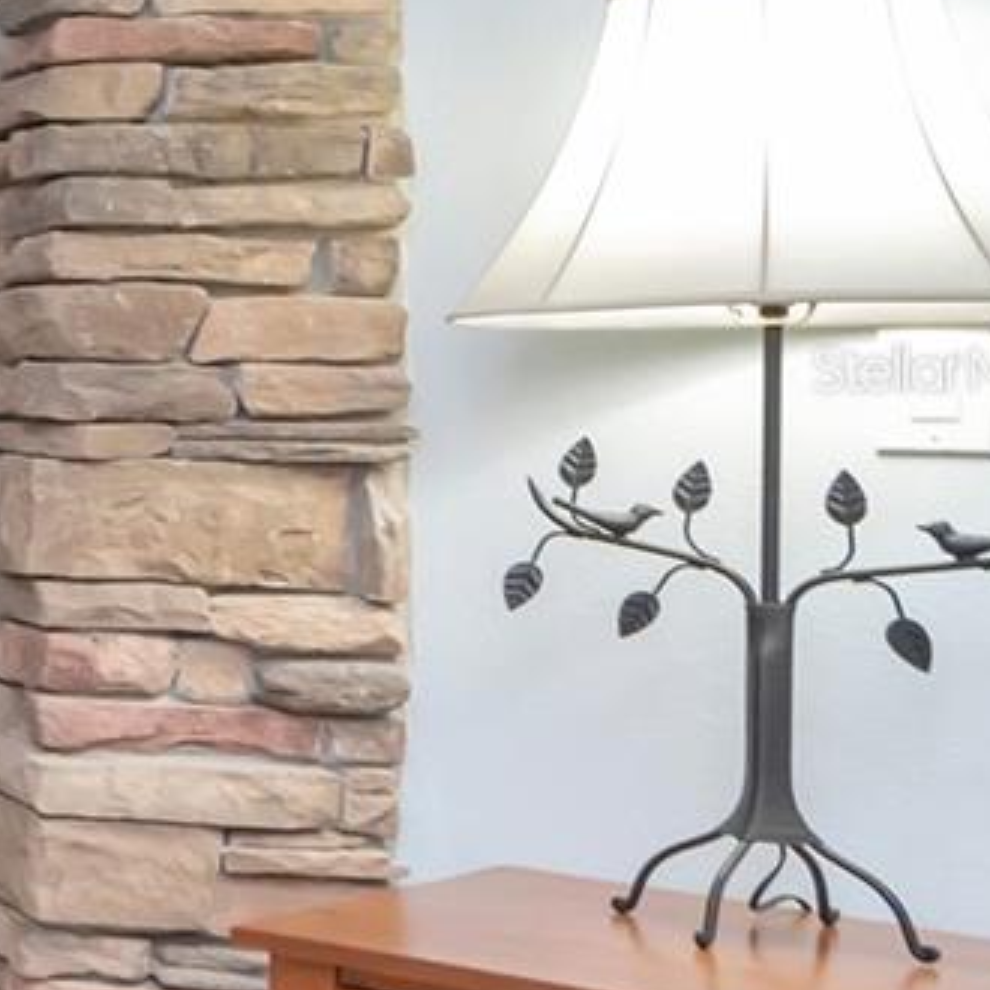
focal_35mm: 68
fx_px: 2202
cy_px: 369
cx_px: -1320
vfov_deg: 25.3
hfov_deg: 15.4
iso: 1000
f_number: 7.1
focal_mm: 11
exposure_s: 1/40
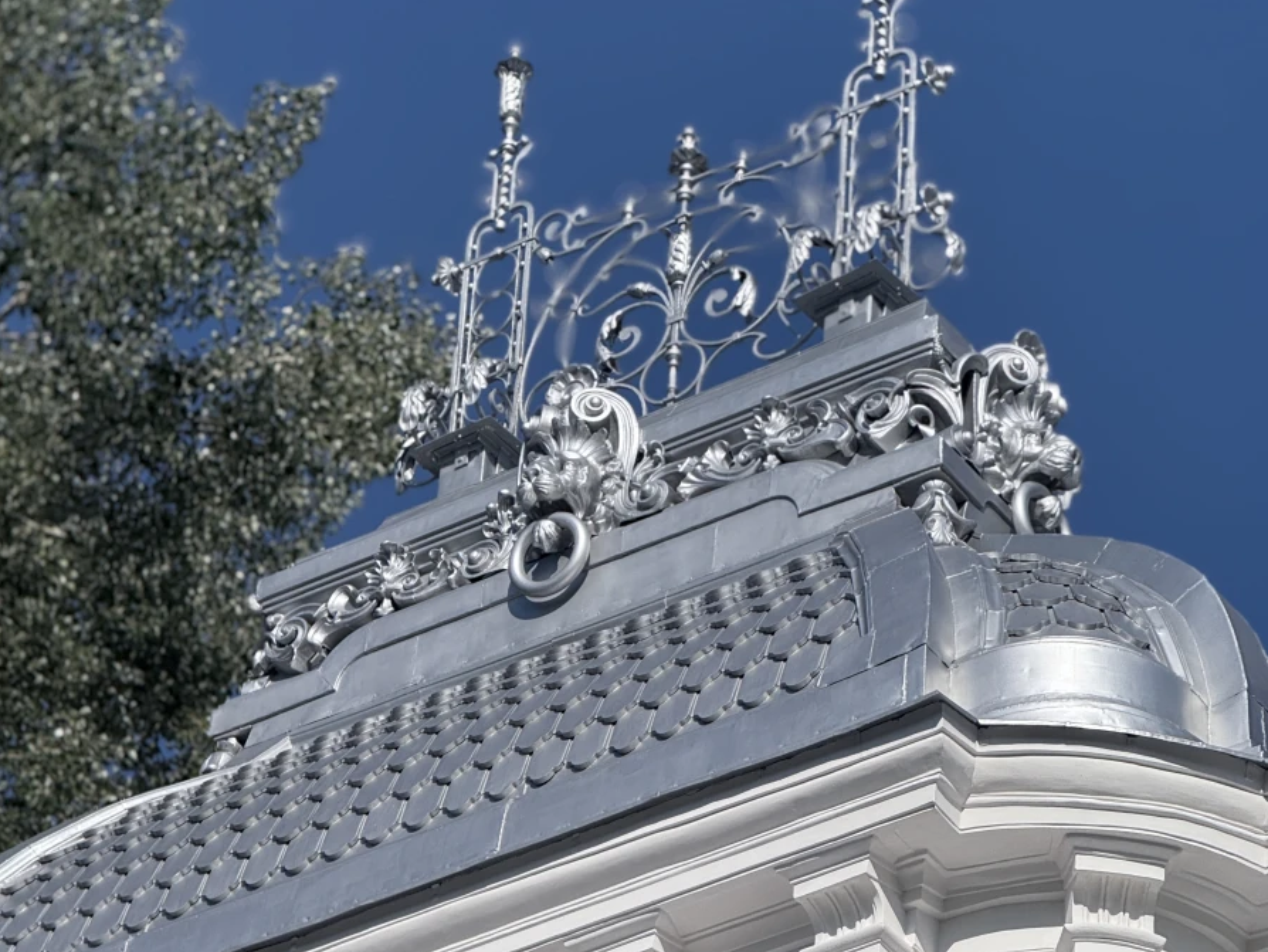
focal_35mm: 161
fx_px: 5899
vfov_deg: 9.2
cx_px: 635
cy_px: 463
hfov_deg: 12.3
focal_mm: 15.66
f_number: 2.8
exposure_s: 1/3058
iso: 64
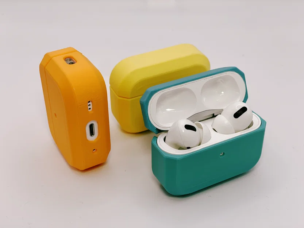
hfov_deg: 36.8
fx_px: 457
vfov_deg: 28.0
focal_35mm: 52
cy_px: 114
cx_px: 152
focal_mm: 6
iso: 25
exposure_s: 1/387
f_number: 2
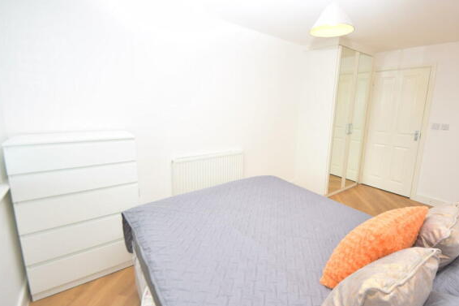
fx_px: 288
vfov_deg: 55.9
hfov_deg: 76.7
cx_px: 261
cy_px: 145
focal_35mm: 23
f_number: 5
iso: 400
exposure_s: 1/125
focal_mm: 13
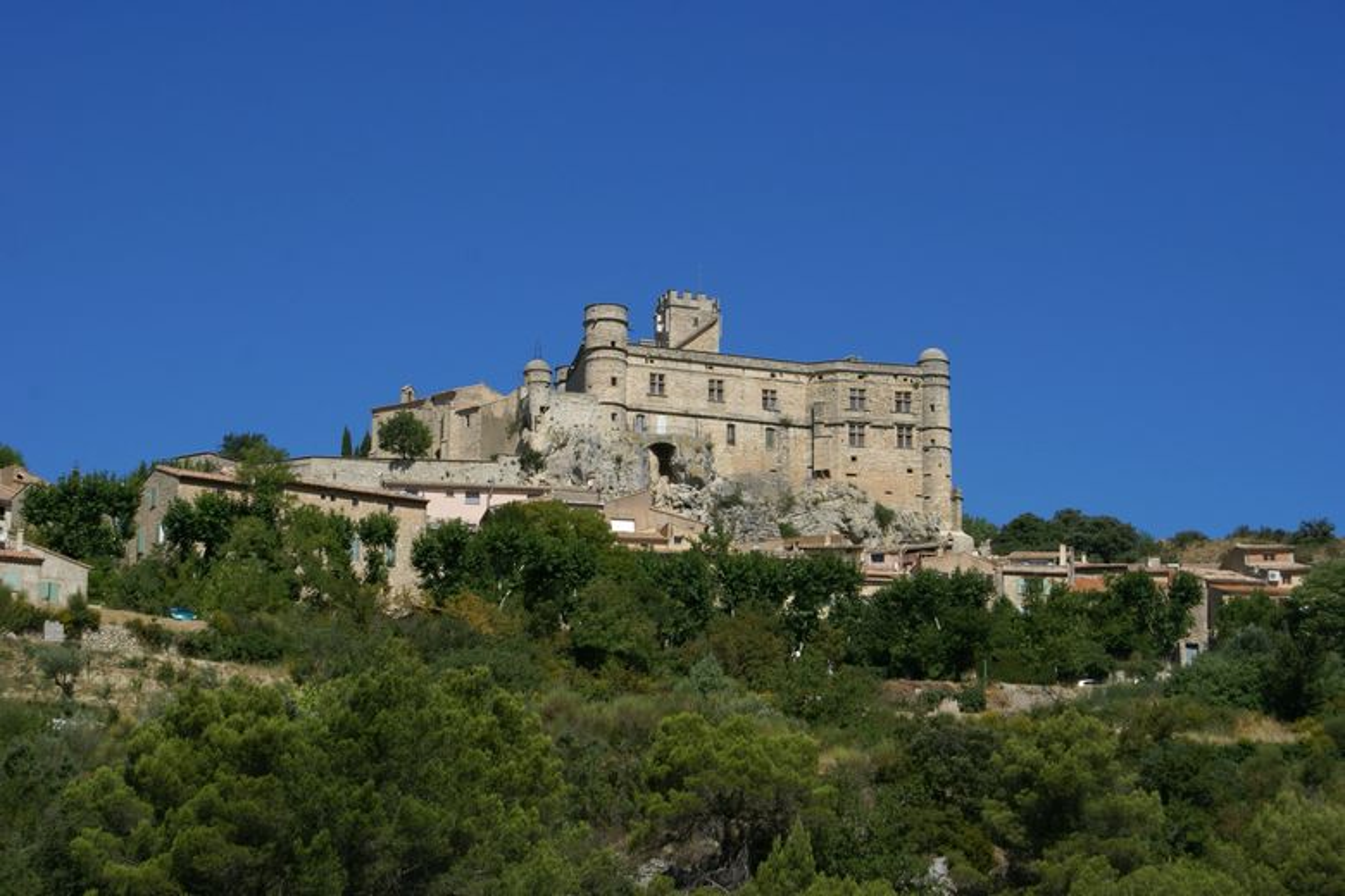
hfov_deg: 22.6
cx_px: 672
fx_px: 3362
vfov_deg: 15.2
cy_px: 448
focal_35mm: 90
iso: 100
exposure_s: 1/200
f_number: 13
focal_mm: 60
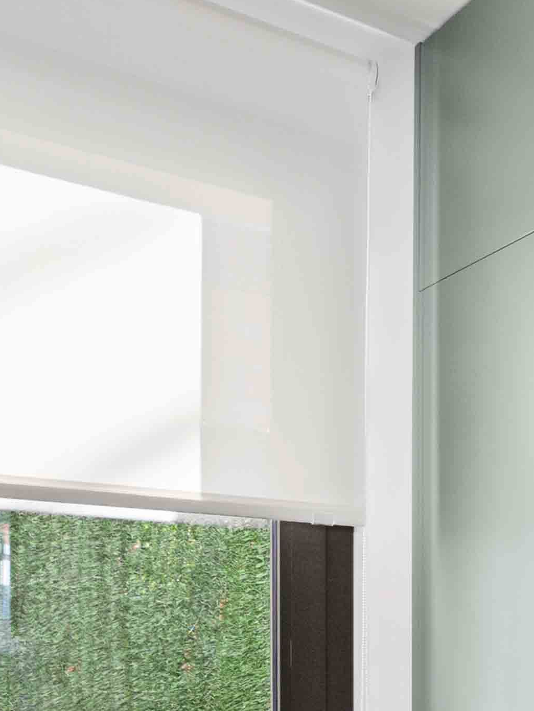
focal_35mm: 50
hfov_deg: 22.6
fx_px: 1028
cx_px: 847
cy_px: 657
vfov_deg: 35.6
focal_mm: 12
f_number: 8
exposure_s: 1/4
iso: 320
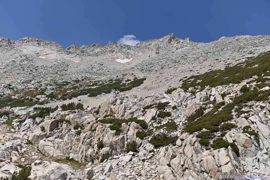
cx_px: 135
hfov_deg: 50.7
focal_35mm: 38
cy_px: 90
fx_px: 285
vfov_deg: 35.1
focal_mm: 38
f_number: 5
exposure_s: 1/2000
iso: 100
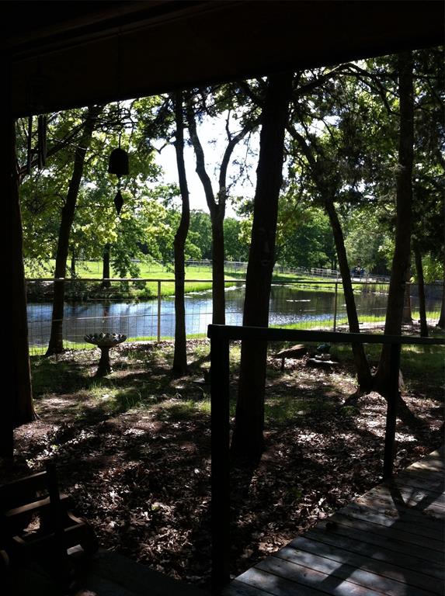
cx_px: 222
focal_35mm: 35
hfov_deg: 40.6
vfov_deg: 52.7
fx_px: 602
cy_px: 298
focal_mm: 3.85
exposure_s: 1/364
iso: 80
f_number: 2.8
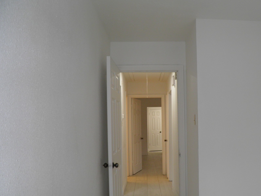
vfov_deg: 39.5
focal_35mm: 36
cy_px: 120
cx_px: 162
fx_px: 271
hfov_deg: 50.9
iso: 100
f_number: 2.8
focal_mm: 4.9
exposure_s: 1/30
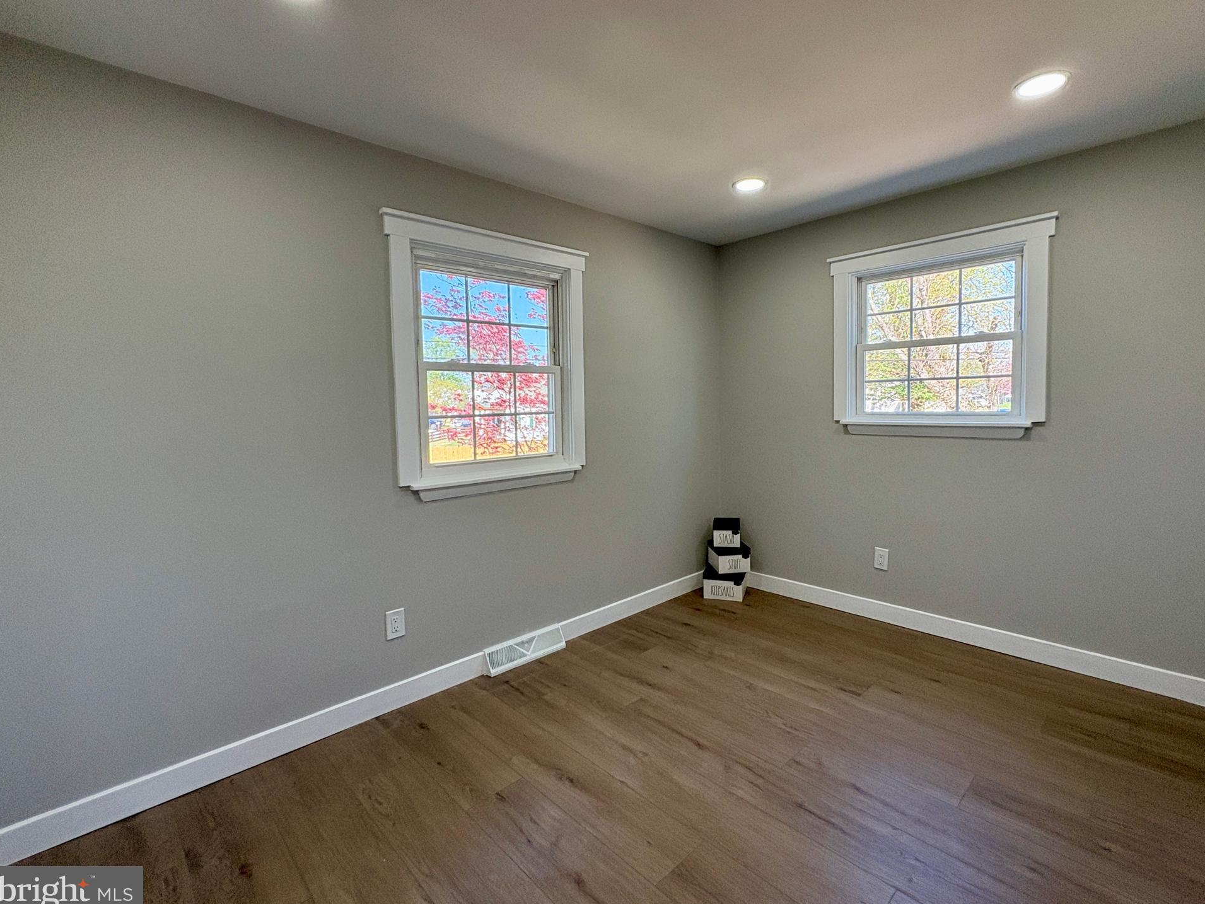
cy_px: 434
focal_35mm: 15
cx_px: 632
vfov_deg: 81.7
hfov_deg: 98.1
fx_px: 522
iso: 100
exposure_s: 1/134
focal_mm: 2.22
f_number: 2.2
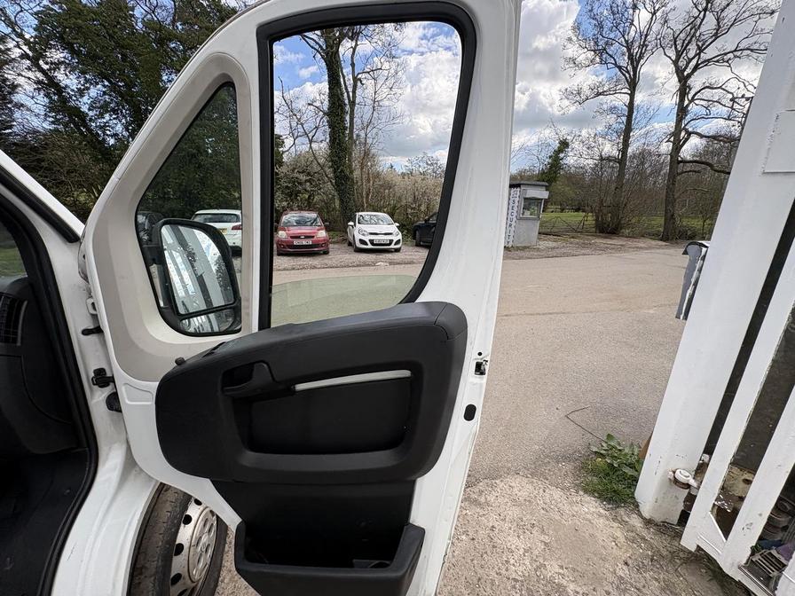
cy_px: 298
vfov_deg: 85.7
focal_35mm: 14
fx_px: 322
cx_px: 398
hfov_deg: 102.1
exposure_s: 1/625
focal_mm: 2.22
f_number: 2.2
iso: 40
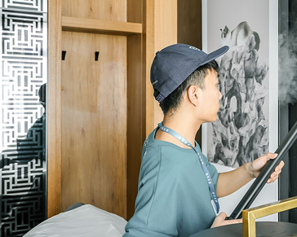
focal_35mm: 48
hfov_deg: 37.2
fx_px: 422
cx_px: 243
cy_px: 105
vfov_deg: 31.4
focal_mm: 31
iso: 400
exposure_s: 1/50
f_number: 4
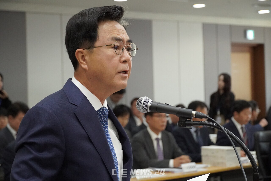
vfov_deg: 13.6
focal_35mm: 100
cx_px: 136
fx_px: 756
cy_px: 90
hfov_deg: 20.3
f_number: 5.6
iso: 5000
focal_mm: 67
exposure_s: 1/160
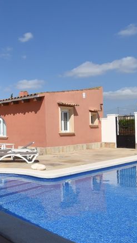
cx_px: -23
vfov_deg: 58.0
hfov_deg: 30.1
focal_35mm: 34
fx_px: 220
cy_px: 127
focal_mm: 10
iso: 200
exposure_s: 1/800
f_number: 9
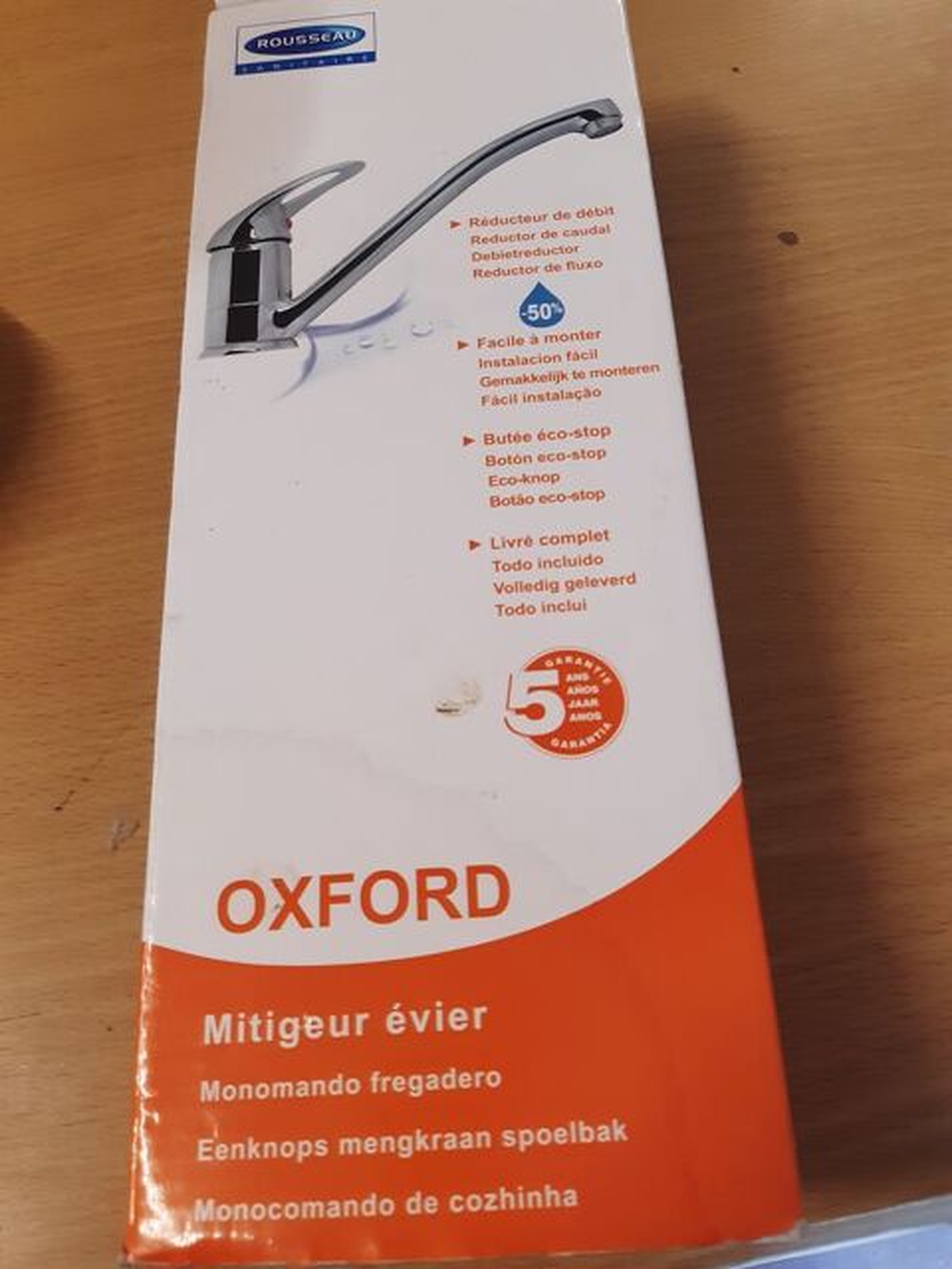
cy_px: 634
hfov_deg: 53.1
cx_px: 476
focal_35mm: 26
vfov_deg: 67.3
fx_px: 953
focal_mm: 3.92
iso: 200
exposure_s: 1/33
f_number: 1.7
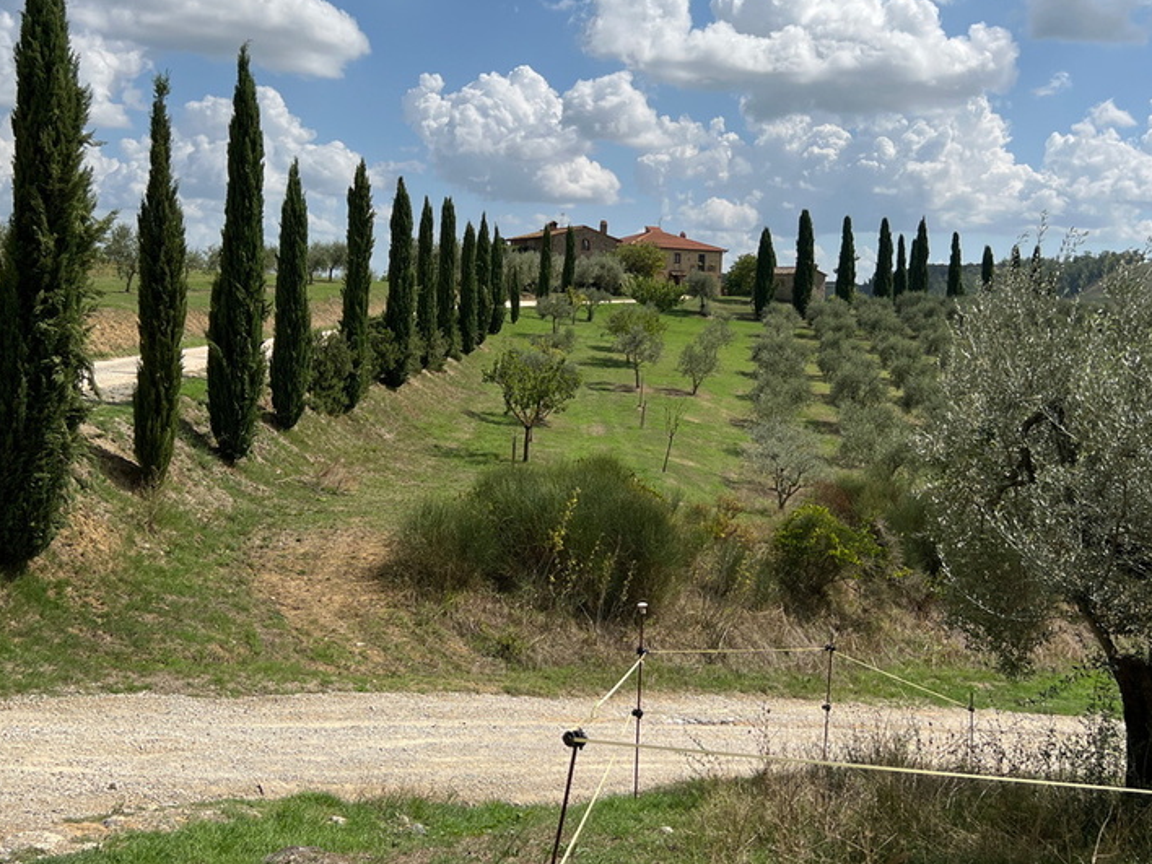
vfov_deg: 38.6
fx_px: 1231
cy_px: 361
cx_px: 594
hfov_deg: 50.1
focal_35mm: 37
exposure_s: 1/6993
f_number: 1.5
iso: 50
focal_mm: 5.7
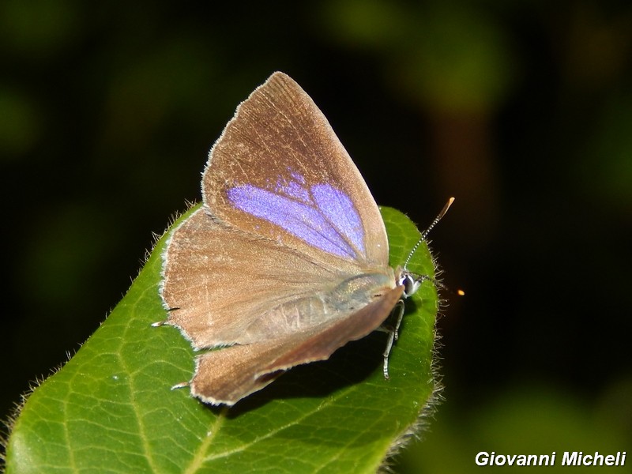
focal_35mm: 184
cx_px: 316
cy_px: 237
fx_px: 3359
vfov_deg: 8.1
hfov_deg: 10.7
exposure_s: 1/250
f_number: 10.5
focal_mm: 32.8
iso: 125
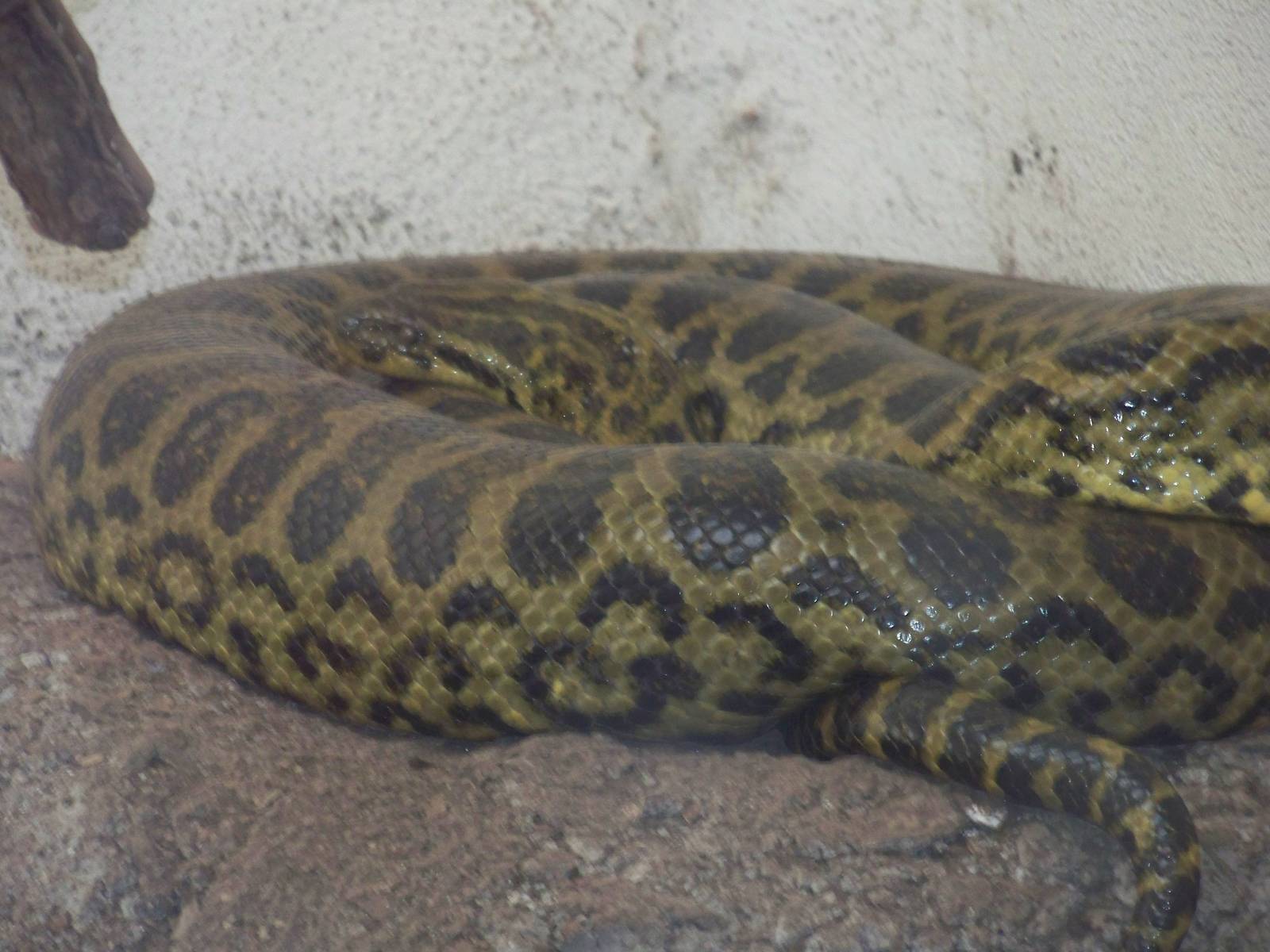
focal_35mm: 299
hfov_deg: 6.6
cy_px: 476
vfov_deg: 5.0
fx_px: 10970
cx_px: 635
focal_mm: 49.7
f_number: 4
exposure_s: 1/40
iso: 200
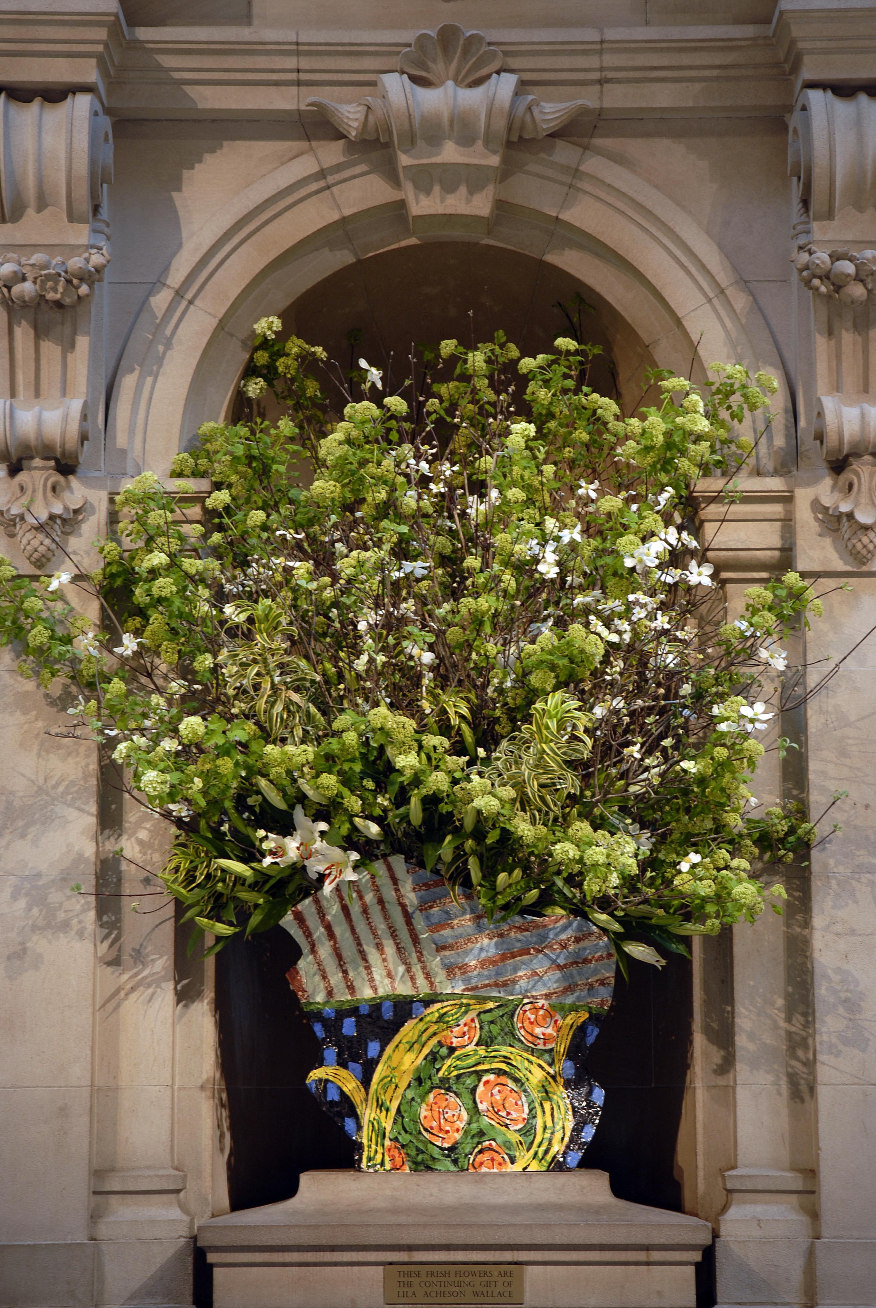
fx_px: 2839
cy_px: 654
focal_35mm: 78
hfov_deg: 17.5
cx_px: 438
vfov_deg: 26.0
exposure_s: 1
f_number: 5
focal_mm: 52
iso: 100
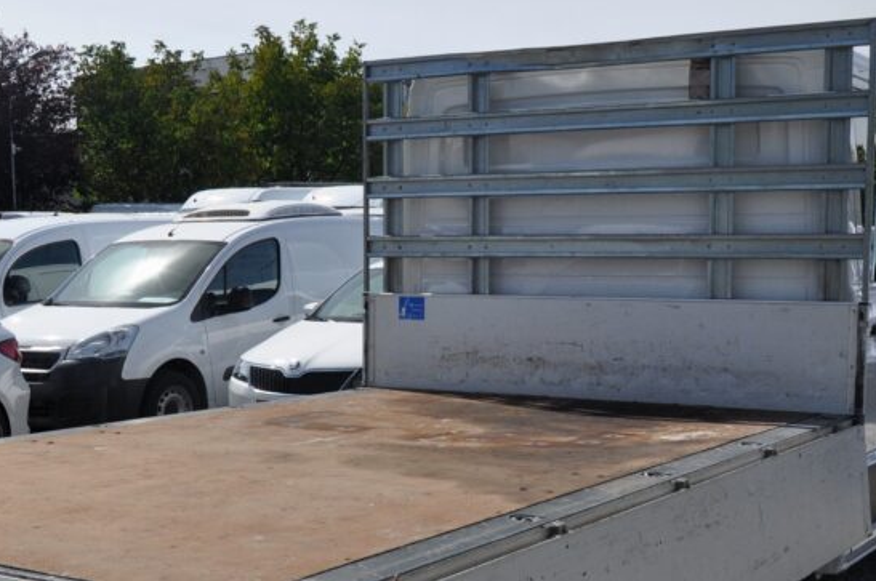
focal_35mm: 59
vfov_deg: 22.8
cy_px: 410
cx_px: 299
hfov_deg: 33.7
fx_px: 1432
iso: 500
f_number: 10
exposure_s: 1/400
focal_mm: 21
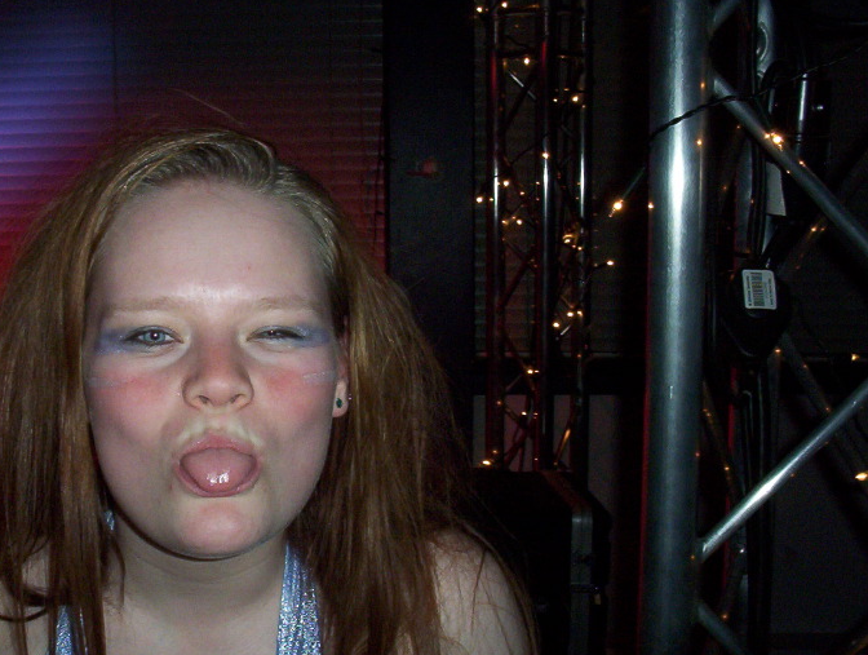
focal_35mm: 59
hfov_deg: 32.2
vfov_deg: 24.8
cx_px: 246
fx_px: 1483
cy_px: 408
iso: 140
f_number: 4.5
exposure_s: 1/30
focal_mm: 6
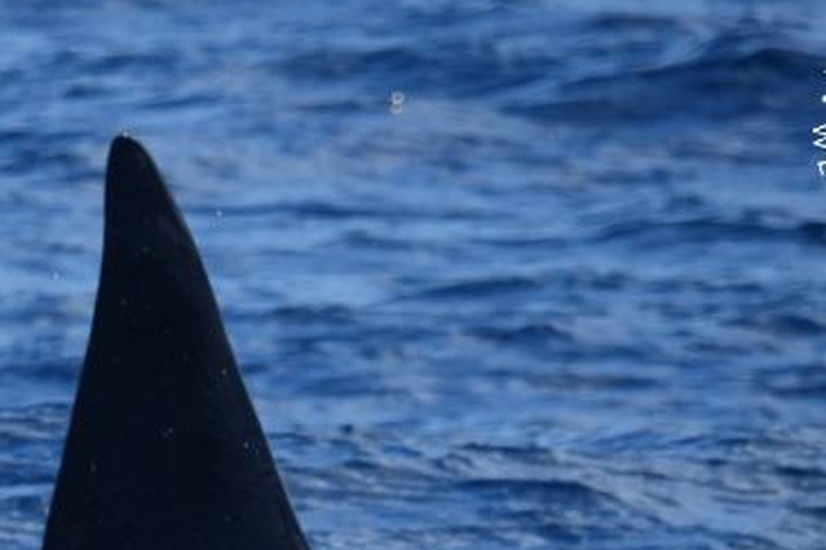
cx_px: 208
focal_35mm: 962
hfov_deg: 2.1
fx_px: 22062
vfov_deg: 1.4
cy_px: 569
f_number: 6
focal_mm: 450
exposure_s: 1/8000
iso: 1000
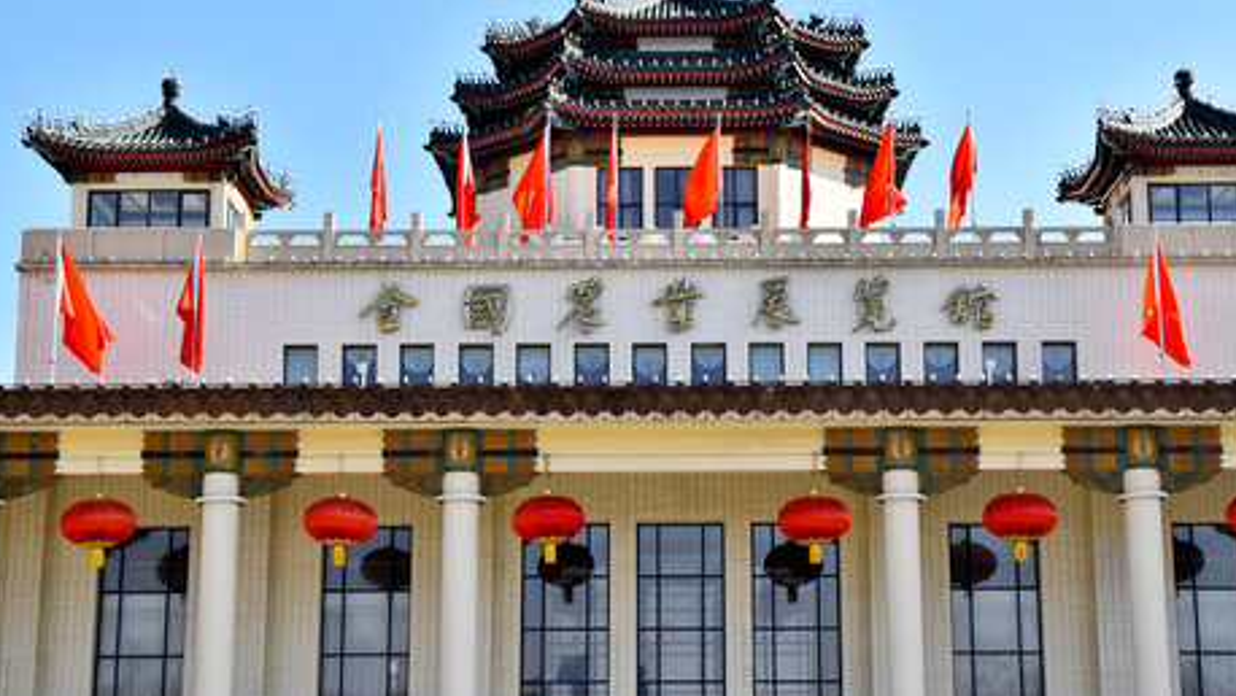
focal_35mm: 63
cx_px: 675
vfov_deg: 19.1
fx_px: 2065
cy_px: 353
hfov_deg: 33.3
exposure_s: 1/320
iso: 320
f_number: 9
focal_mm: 34
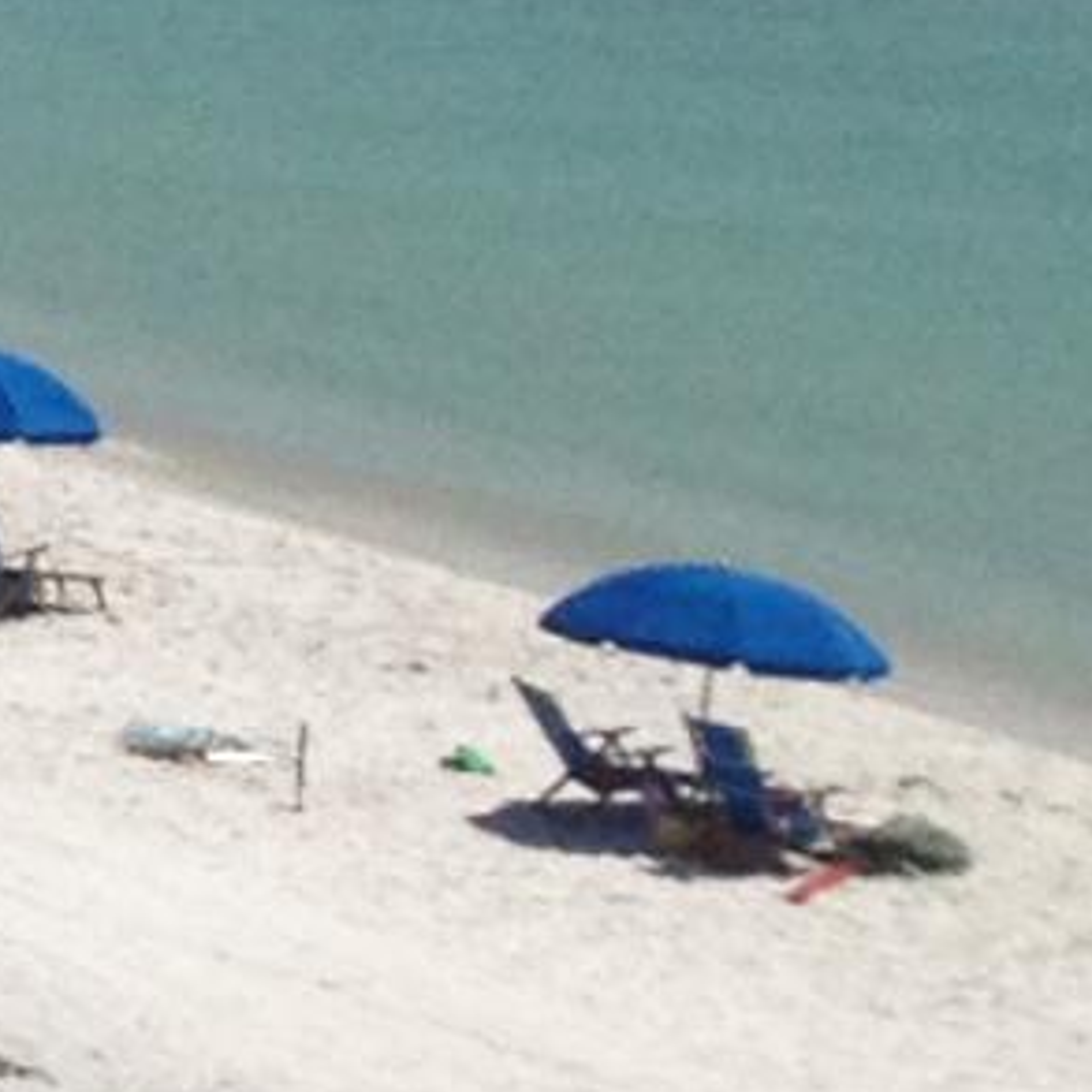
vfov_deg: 5.5
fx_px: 11314
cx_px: -4096
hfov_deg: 4.7
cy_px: -626
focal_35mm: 317
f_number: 2.4
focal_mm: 4.28
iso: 64
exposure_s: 1/4255
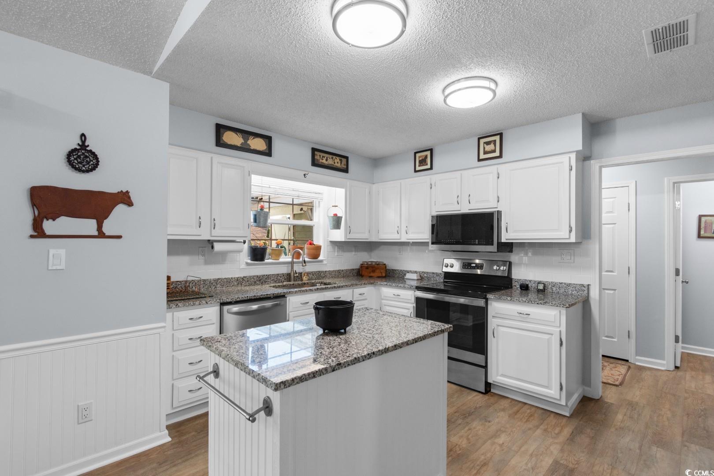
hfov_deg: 96.7
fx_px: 317
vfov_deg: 73.7
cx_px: 357
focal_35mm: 16
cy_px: 238
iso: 100
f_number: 4.8
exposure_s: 1/2
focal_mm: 11
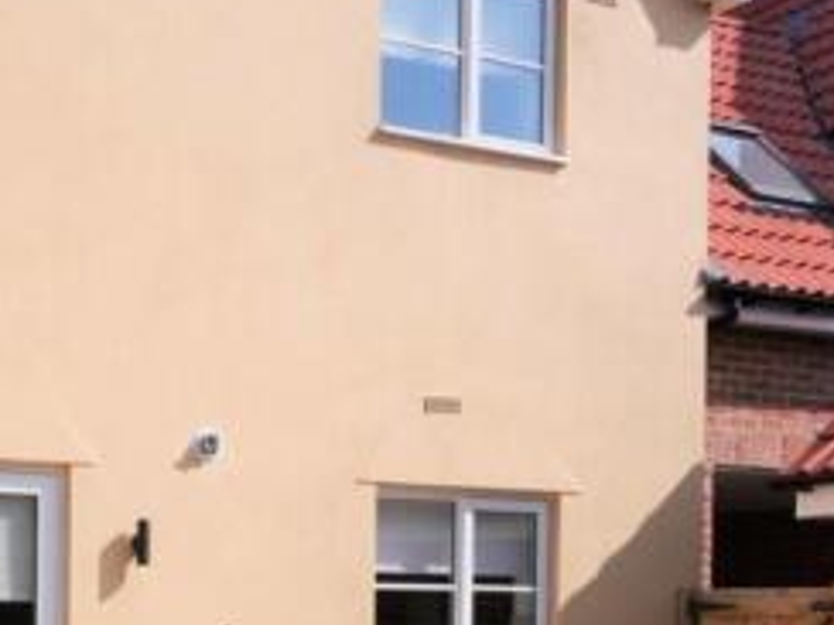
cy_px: 647
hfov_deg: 30.3
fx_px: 1494
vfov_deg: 22.6
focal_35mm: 62
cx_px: 144
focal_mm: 13
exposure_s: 1/500
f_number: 8
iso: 200
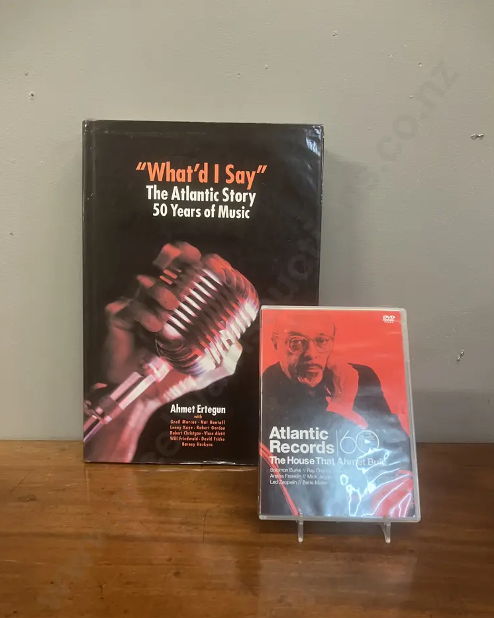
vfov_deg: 58.7
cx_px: 247
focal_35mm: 30
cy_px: 337
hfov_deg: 48.5
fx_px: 548
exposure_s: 1/50
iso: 250
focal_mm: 3.99
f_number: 1.8
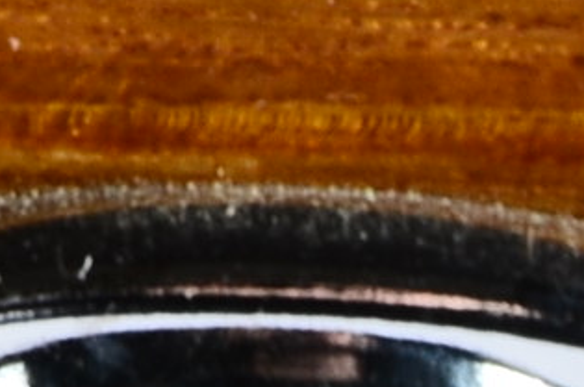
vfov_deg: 2.0
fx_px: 11014
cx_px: -467
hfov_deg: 3.0
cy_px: -852
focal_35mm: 680
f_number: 14
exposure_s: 1/250
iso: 200
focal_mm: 58
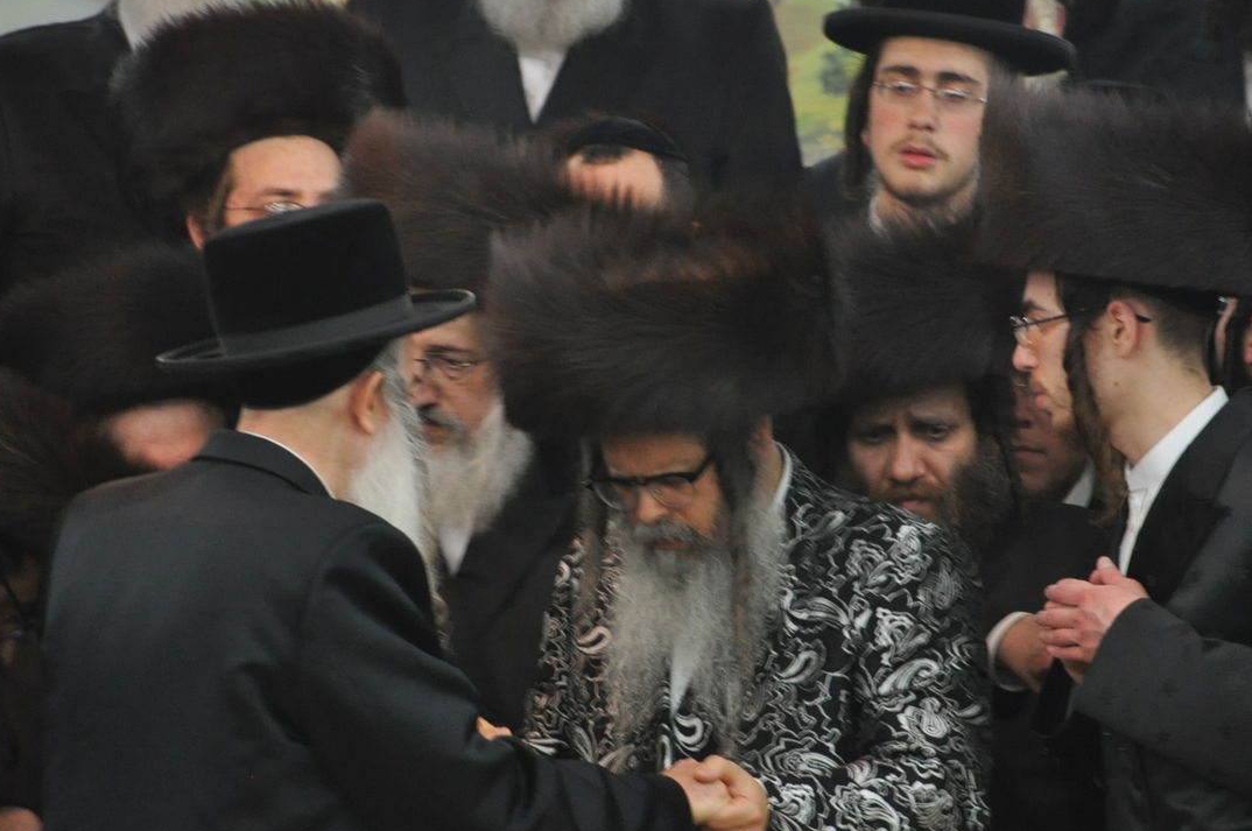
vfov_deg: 3.2
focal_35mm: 430
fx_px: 14934
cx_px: 595
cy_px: 471
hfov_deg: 4.8
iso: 1250
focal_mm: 220
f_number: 5.6
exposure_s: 1/60
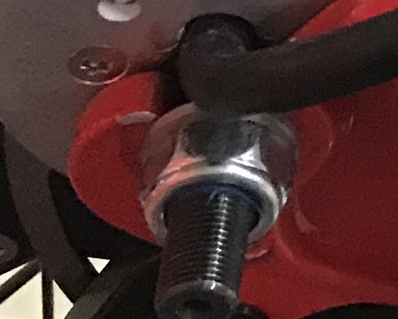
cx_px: 1499
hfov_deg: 7.0
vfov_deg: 6.4
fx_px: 2581
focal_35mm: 219
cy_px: -644
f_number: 1.8
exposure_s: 1/15
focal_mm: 3.99
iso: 80
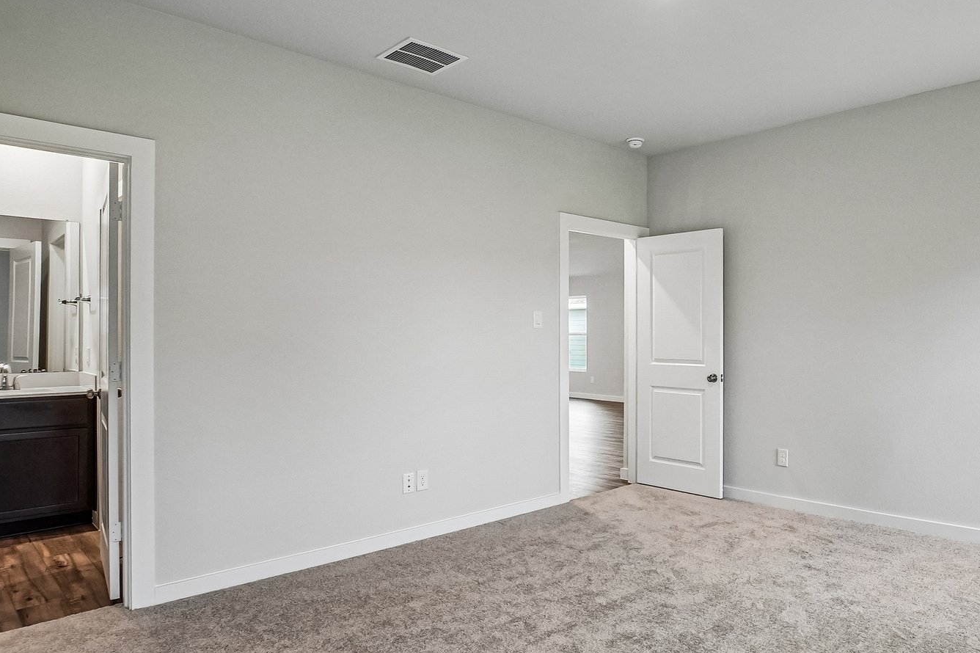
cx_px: 632
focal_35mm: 23
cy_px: 329
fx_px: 626
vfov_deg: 55.1
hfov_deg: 74.4
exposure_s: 1/10
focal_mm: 10
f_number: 8
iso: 400
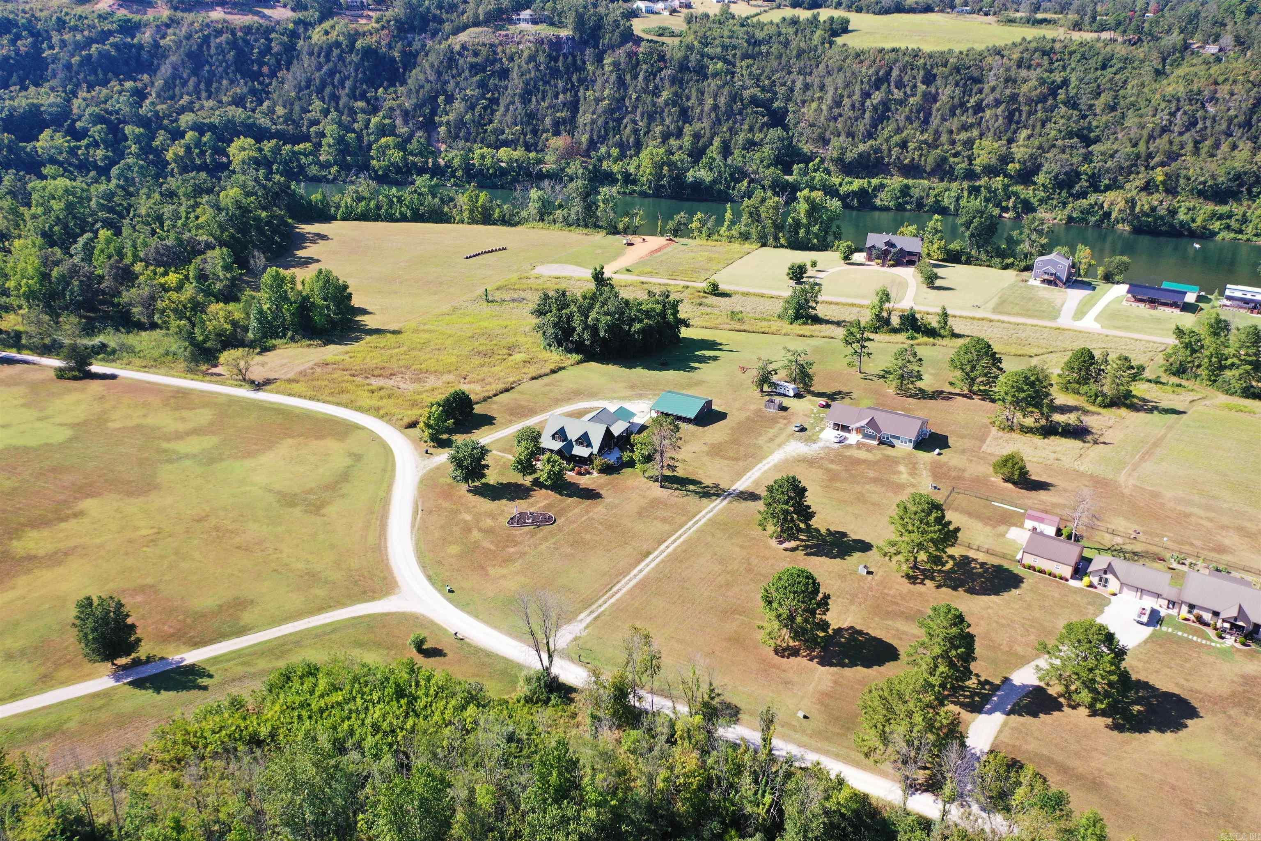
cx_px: 630
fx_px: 981
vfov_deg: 46.4
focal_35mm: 28
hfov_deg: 65.5
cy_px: 420
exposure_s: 1/640
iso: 100
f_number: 2.8
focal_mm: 10.26
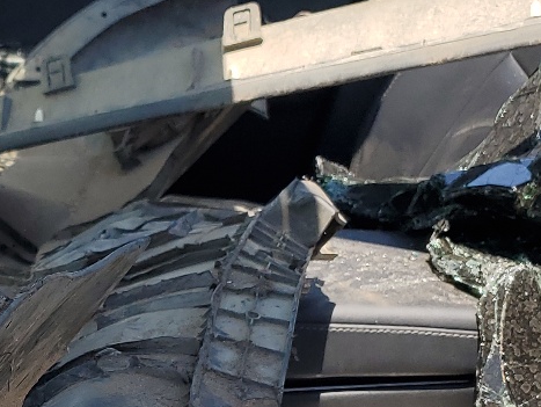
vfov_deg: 15.9
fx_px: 1392
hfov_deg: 20.8
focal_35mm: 89
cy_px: 508
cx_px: -74
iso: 50
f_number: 1.5
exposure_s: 1/1429
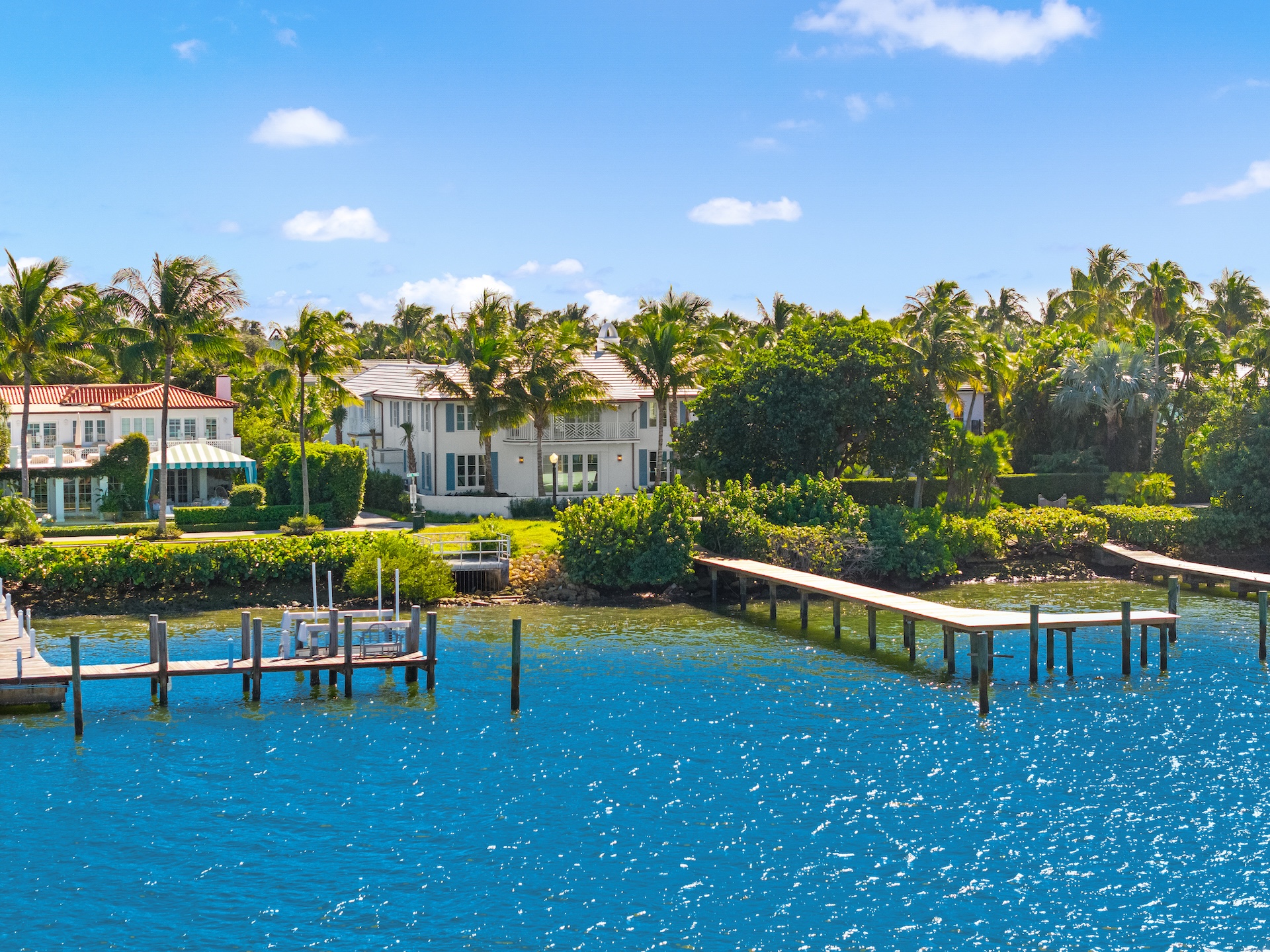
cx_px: 635
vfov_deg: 21.0
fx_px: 2568
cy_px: 476
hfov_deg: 27.8
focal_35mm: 70
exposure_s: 1/3000
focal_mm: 19.35
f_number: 2.8
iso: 400
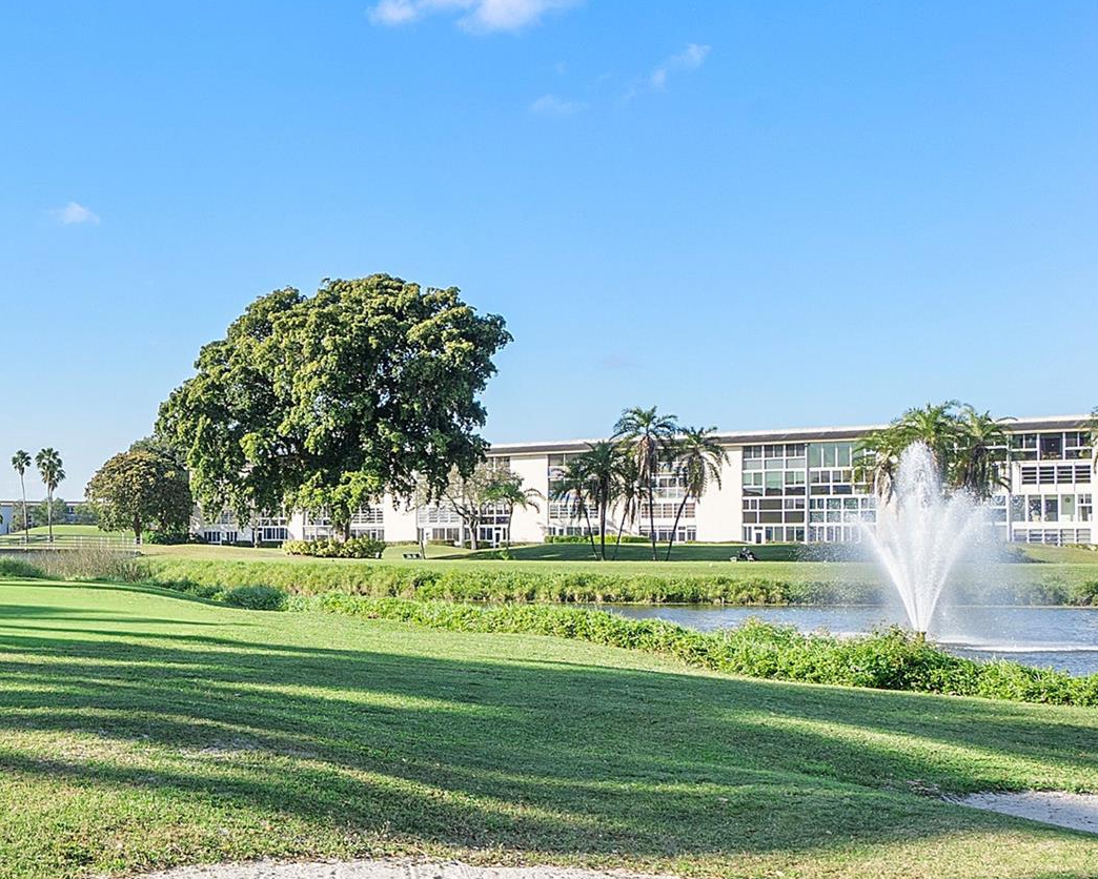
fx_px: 1495
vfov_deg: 32.7
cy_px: 525
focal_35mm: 46
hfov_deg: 36.7
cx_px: 32
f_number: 9
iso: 200
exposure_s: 1/400
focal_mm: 17
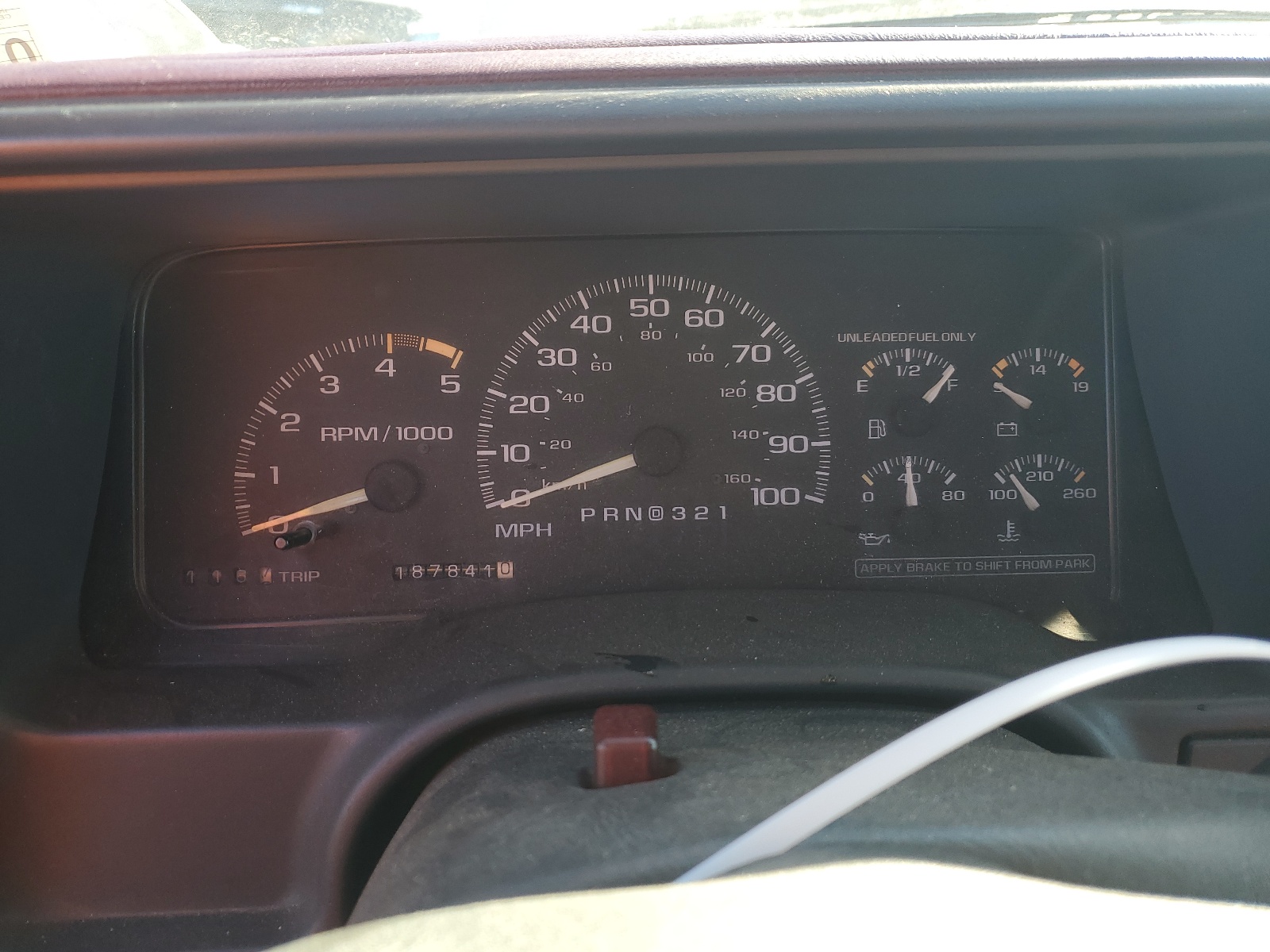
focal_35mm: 26
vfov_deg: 53.1
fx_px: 954
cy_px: 476
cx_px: 635
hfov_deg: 67.3
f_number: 1.5
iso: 50
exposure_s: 1/123
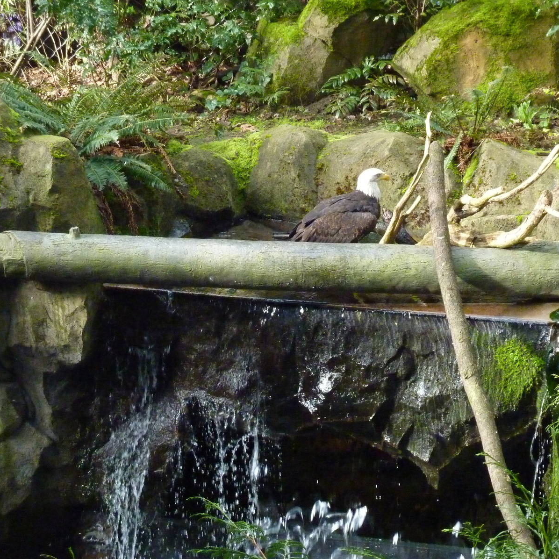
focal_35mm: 123
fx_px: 2247
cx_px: 365
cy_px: 280
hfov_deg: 14.2
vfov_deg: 14.2
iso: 800
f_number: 4.3
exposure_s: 1/160
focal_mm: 17
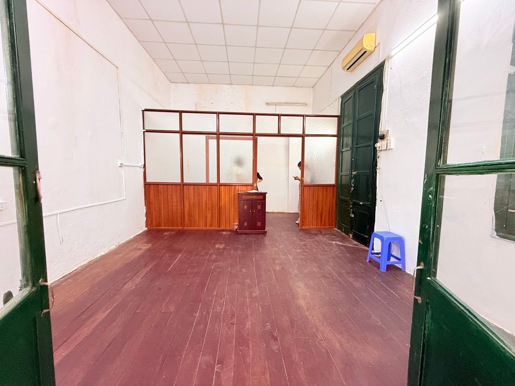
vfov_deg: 85.7
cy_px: 193
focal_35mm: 14
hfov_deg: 102.1
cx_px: 258
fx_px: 208
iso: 400
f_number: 2.2
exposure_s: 1/50
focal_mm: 2.22
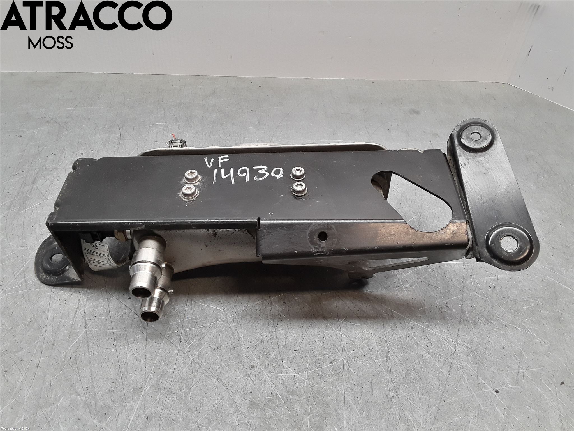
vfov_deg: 49.7
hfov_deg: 63.4
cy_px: 216
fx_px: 464
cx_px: 287
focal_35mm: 28
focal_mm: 2.91
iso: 50
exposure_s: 1/50
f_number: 1.9
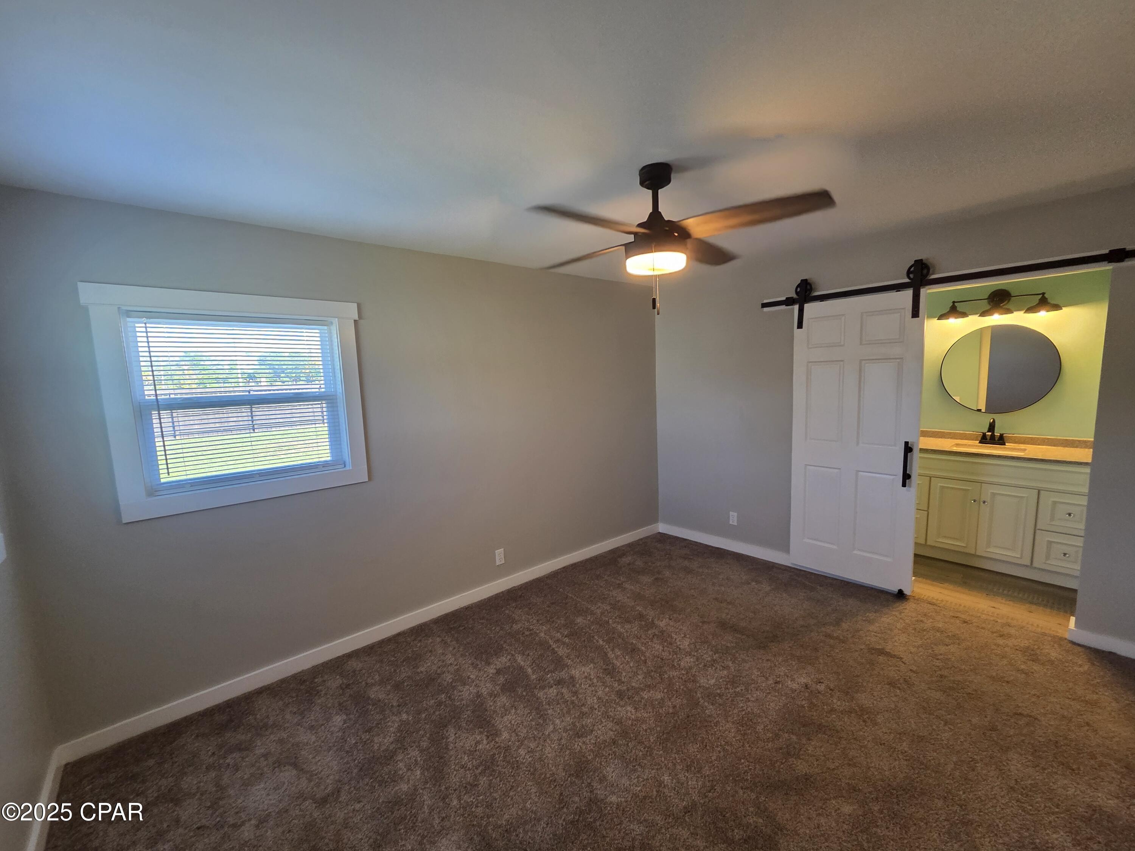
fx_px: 426
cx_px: 568
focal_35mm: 13
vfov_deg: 89.9
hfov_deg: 106.2
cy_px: 426
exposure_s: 1/60
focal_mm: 2.2
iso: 160
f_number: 2.2
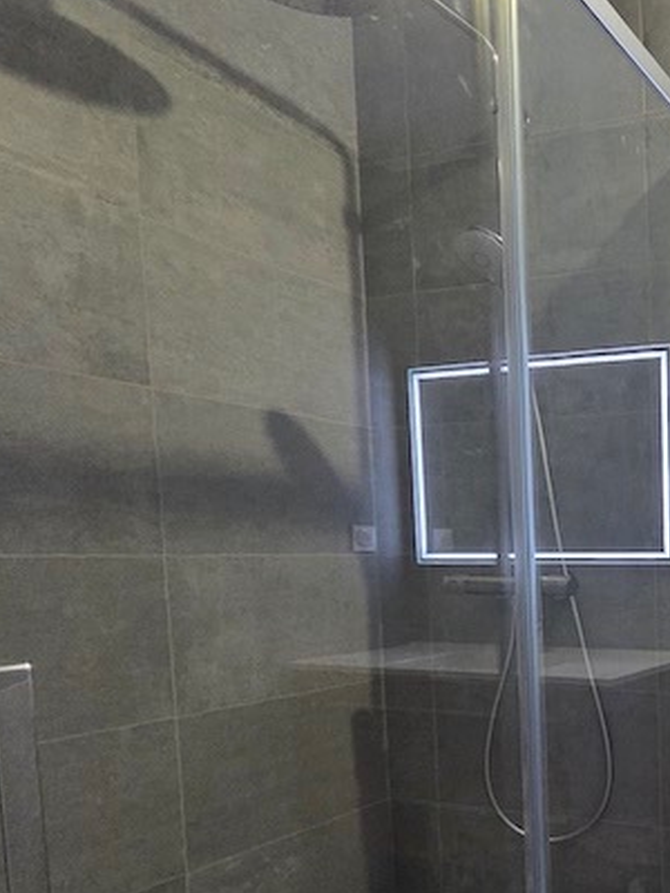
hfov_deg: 37.5
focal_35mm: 26
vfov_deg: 65.2
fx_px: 671
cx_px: 833
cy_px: 609
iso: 640
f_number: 2.2
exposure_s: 1/100
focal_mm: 2.2
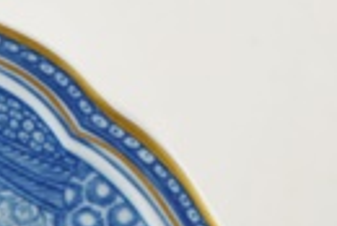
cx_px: -277
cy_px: 304
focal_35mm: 180
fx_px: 1687
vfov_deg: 7.6
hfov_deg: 10.7
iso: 360
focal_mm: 26
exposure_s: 1/125
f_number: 5.6
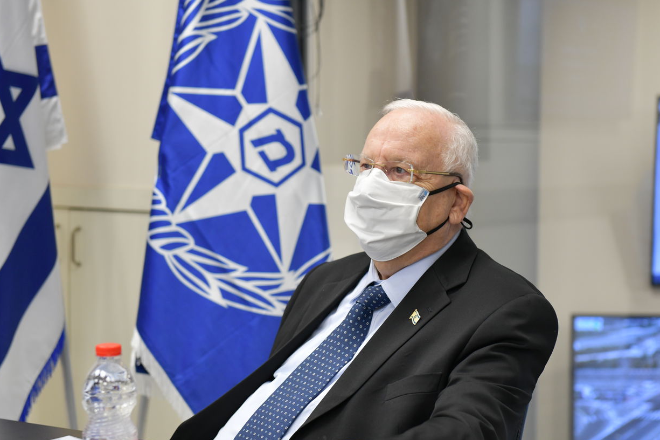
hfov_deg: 25.4
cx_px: 362
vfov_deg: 17.1
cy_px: 240
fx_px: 1466
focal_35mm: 80
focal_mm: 70
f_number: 4
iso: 1600
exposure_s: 1/400
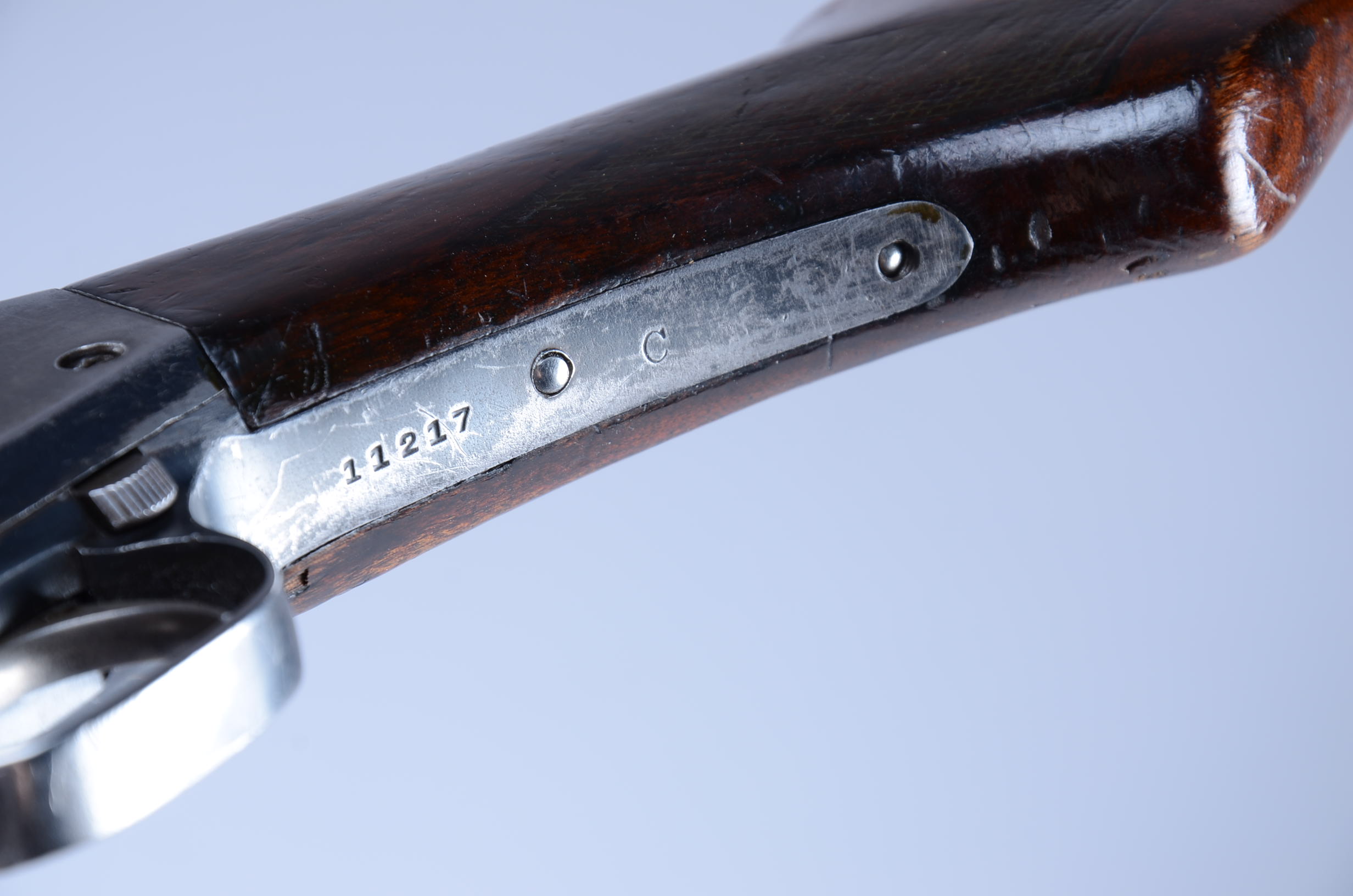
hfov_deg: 13.1
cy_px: 448
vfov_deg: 8.7
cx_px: 676
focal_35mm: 158
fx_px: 5907
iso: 100
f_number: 9
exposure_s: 1/100
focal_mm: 105
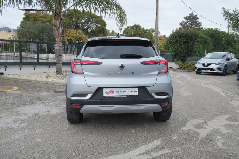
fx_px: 212
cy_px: 80
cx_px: 120
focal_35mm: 32
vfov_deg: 41.1
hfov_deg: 58.7
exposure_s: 1/250
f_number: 9
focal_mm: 21.5
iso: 500
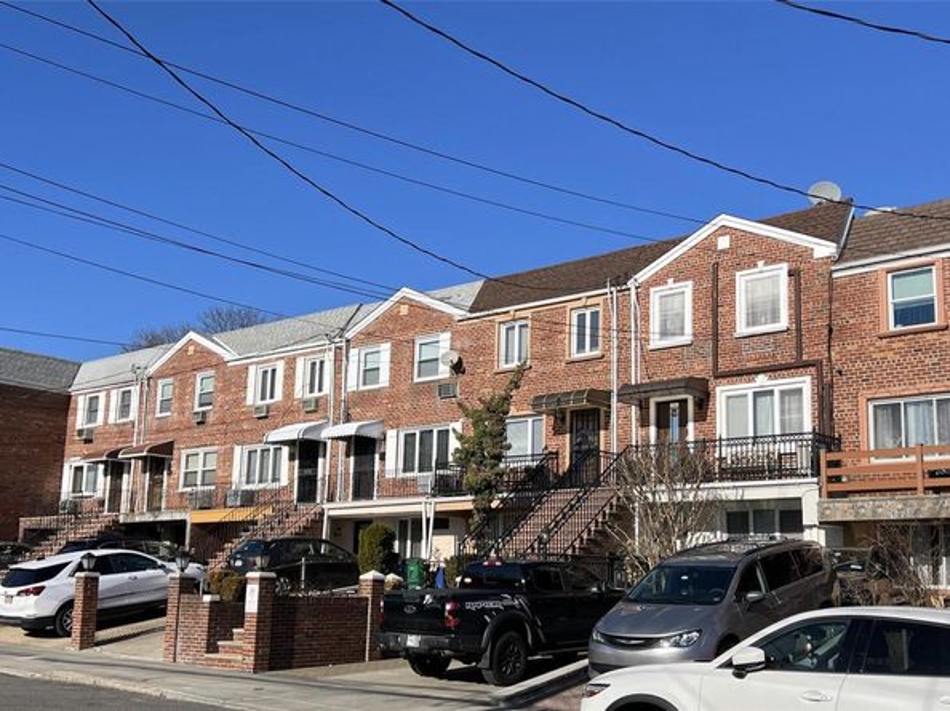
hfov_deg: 67.3
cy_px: 356
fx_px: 713
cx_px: 475
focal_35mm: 26
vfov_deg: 53.0
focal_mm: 5.7
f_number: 1.5
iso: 50
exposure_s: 1/6211
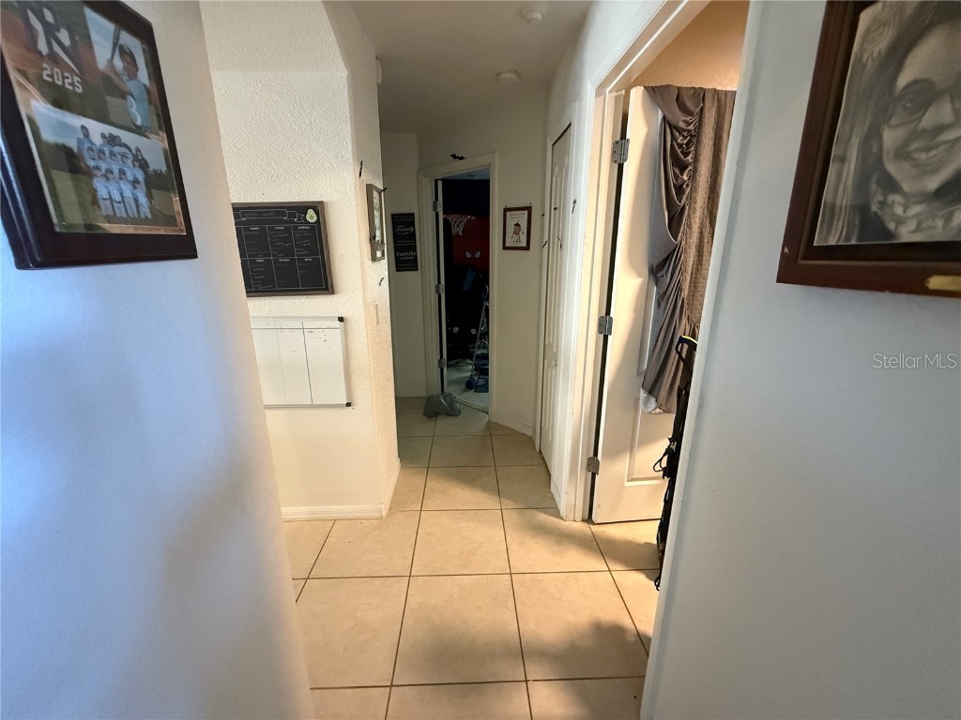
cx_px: 480
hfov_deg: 102.1
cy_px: 360
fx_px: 389
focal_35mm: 14
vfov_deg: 85.7
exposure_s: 1/60
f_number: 2.2
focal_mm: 2.22
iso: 1000
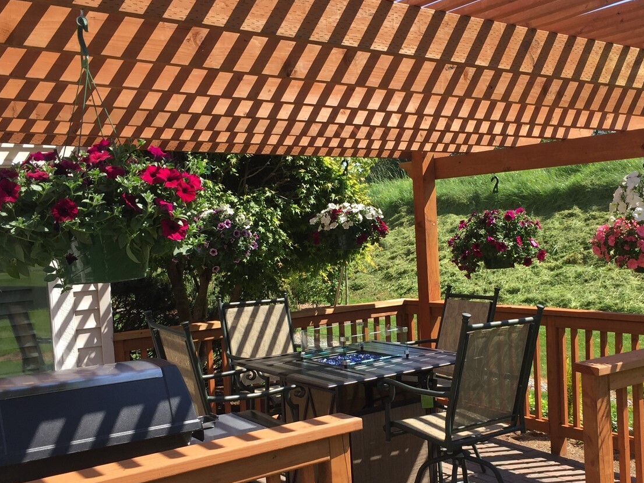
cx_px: 382
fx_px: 781
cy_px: 284
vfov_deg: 34.3
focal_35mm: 42
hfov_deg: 44.6
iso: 32
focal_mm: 4.15
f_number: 2.2
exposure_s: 1/791
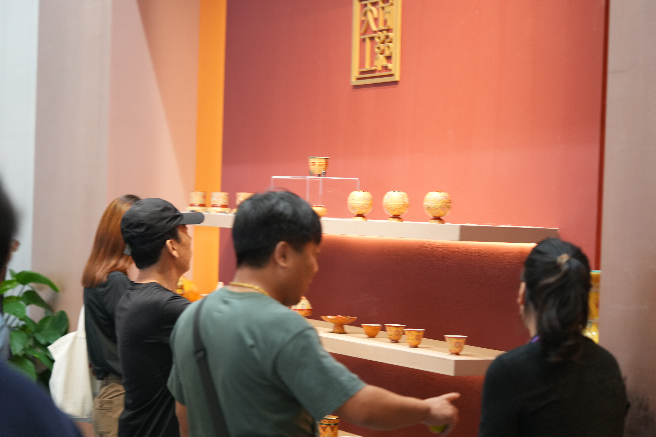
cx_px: 329
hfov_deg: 21.9
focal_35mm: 93
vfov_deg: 14.7
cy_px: 218
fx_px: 1695
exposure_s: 1/100
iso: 800
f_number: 2.8
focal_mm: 90
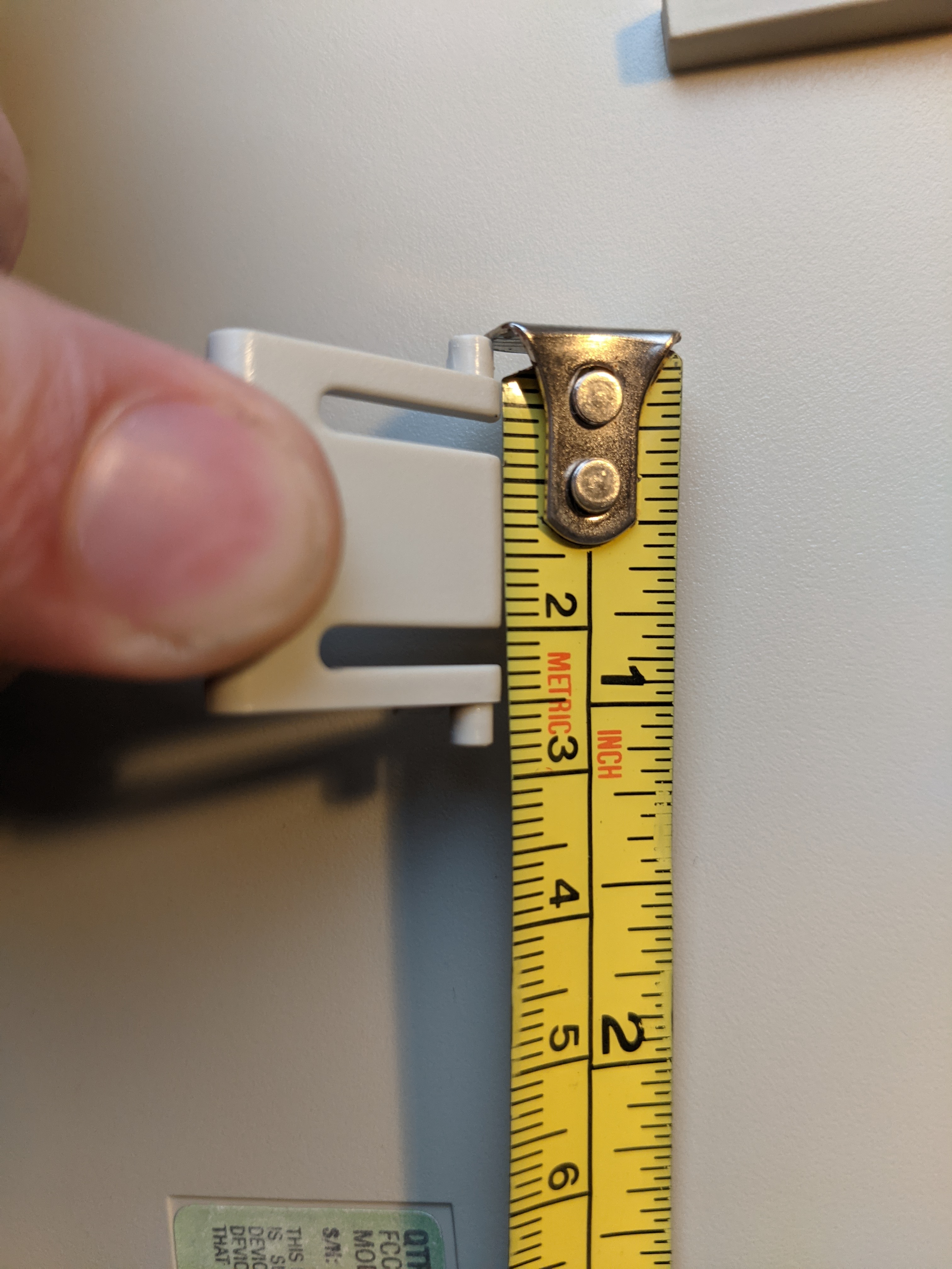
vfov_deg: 65.3
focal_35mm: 27
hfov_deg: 51.4
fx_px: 990
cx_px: 476
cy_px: 634
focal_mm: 4.44
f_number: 1.8
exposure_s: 1/125
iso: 216
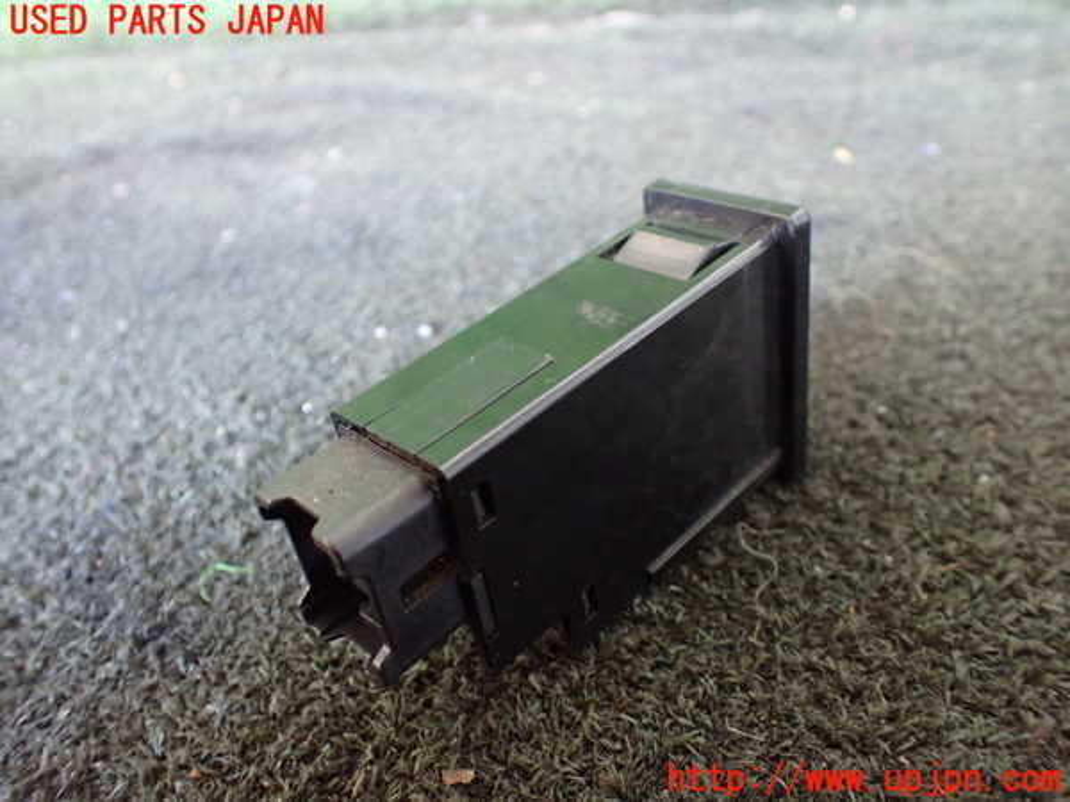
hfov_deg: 60.0
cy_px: 401
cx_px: 535
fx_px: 927
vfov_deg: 46.8
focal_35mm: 30
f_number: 2.3
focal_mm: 5.4
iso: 1000
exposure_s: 1/30
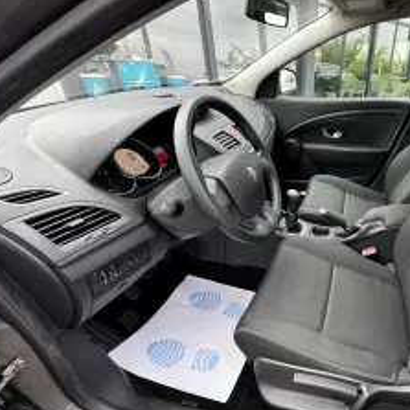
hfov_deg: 69.9
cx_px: 307
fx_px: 268
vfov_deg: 74.3
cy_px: 239
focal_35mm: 20
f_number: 2.2
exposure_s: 1/98
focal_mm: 2.22
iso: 320
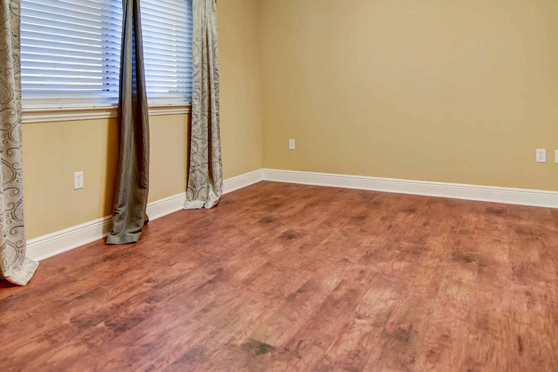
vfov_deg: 49.7
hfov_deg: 71.5
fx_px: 388
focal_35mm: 25
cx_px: 275
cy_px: 104
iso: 900
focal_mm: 16
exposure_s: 1/15
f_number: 2.8
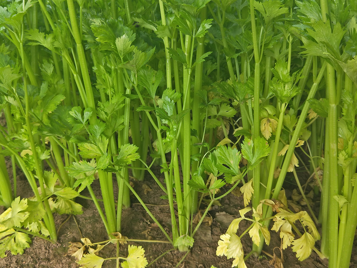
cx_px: 178
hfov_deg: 69.4
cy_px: 134
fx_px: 258
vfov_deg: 54.9
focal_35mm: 25
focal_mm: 4.27
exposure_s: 1/100
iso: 37
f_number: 1.7
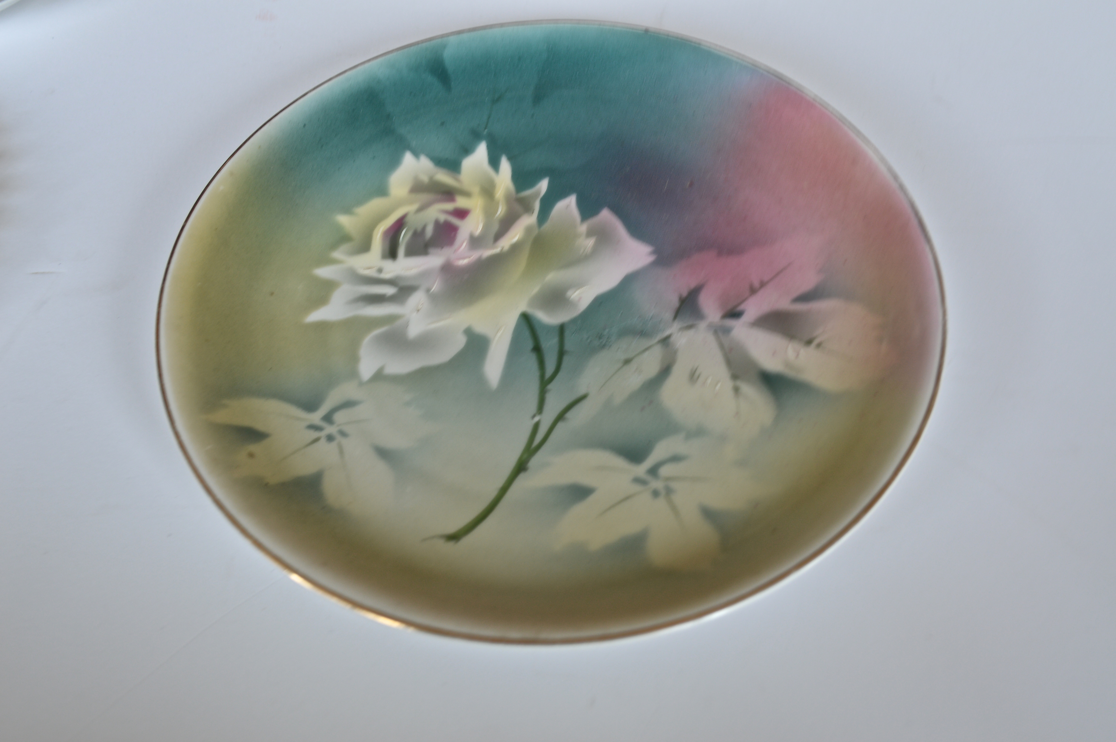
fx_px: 1208
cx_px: 558
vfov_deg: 34.1
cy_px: 371
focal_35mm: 39
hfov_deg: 49.6
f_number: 5.6
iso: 100
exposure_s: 1/25
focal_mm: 26
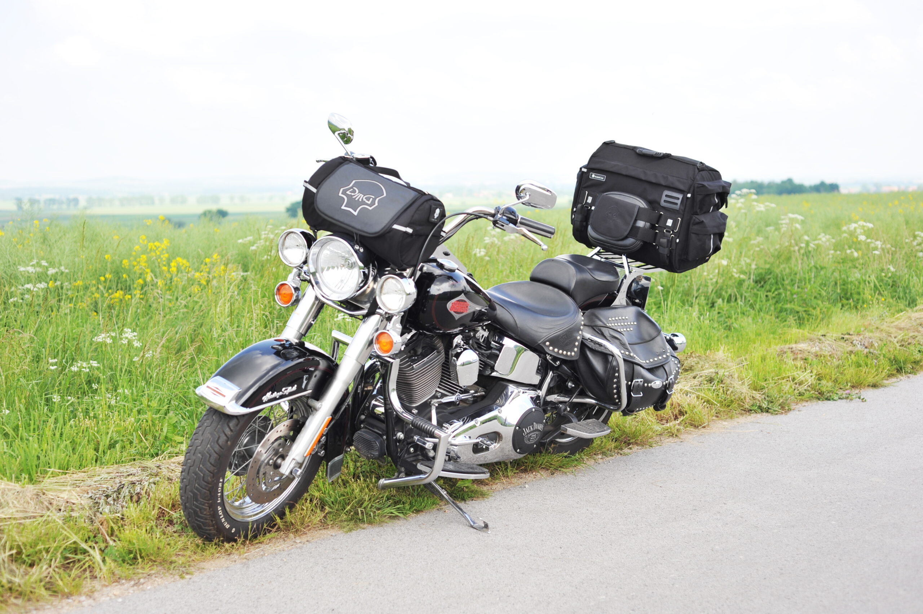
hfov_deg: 39.6
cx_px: 462
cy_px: 307
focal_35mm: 50
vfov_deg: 27.0
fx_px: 1281
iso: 200
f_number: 3.5
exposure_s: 1/800
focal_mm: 50
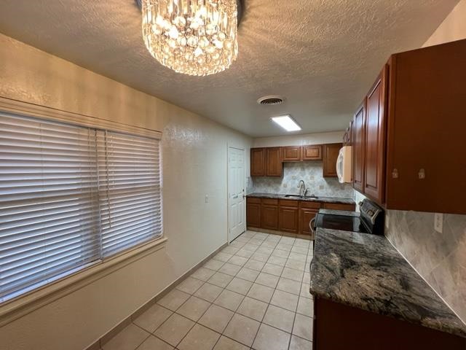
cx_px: 233
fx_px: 175
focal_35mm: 13
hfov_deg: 106.2
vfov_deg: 89.9
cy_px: 175
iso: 160
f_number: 1.8
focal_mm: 1.57
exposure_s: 1/120
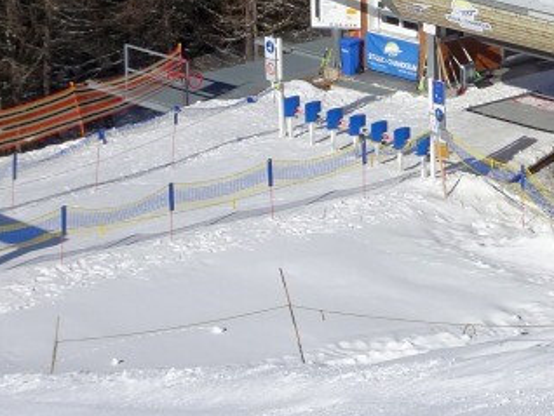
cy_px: 71
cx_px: 721
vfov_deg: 10.0
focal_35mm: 148
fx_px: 2370
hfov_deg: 12.9
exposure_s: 1/1000
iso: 80
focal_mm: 7.87
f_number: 4.5
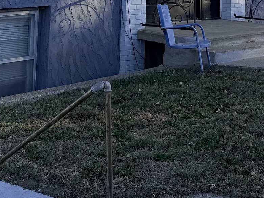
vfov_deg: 13.9
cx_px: 189
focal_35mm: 94
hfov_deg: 20.7
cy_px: -161
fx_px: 717
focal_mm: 6.76
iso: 80
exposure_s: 1/1727
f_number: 1.78
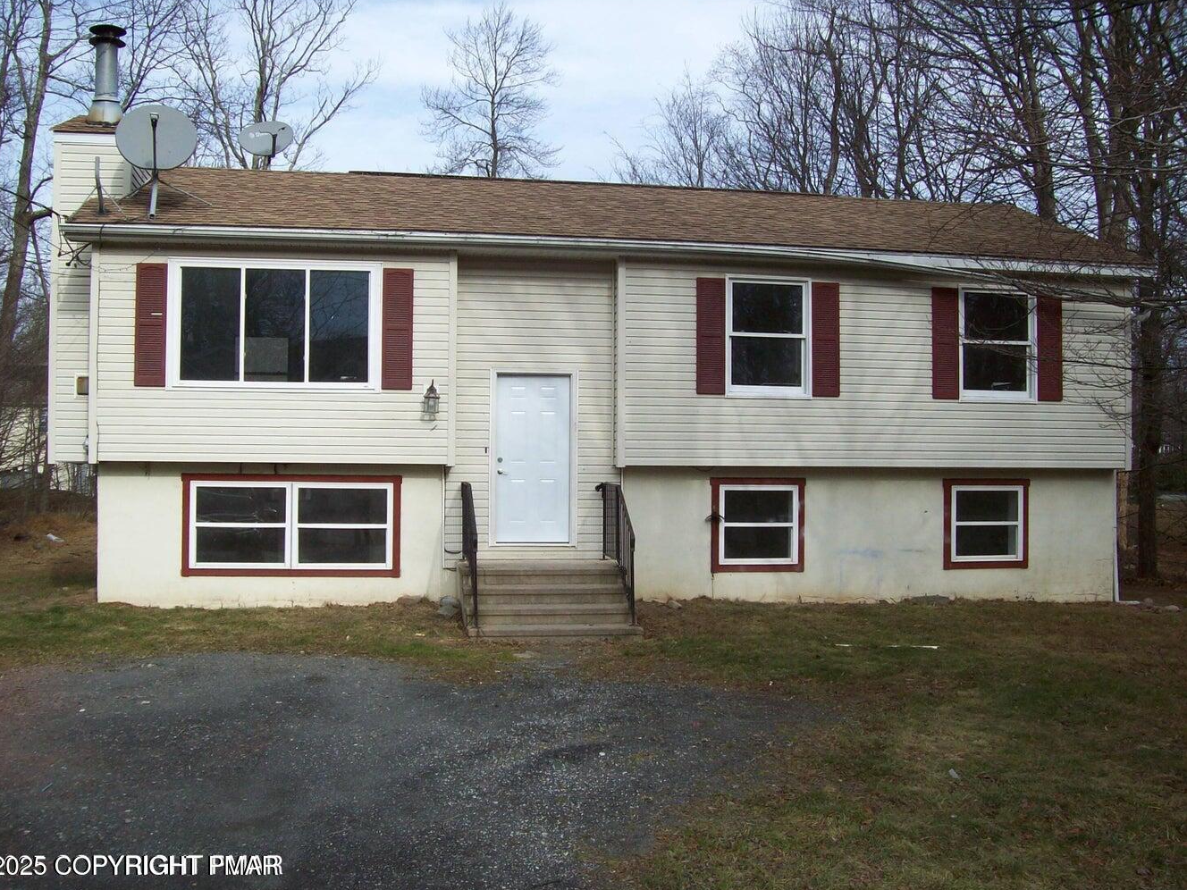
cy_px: 449
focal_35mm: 37
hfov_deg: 50.1
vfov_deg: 38.7
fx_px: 1269
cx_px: 578
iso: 80
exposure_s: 1/355
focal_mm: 6
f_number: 4.8
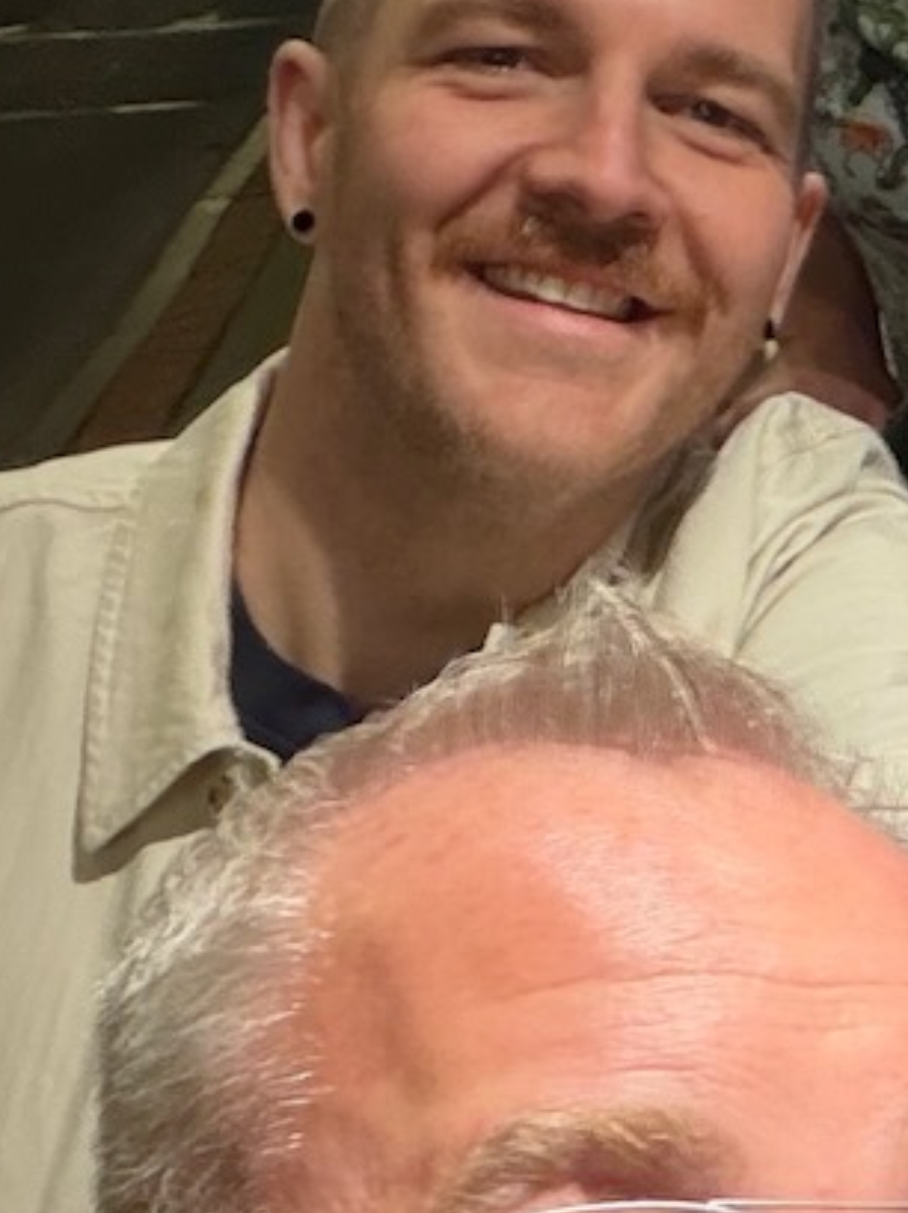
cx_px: 1335
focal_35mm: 94
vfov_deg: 20.9
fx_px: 3293
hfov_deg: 14.7
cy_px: 738
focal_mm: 2.71
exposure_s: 1/30
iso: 320
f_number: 1.9
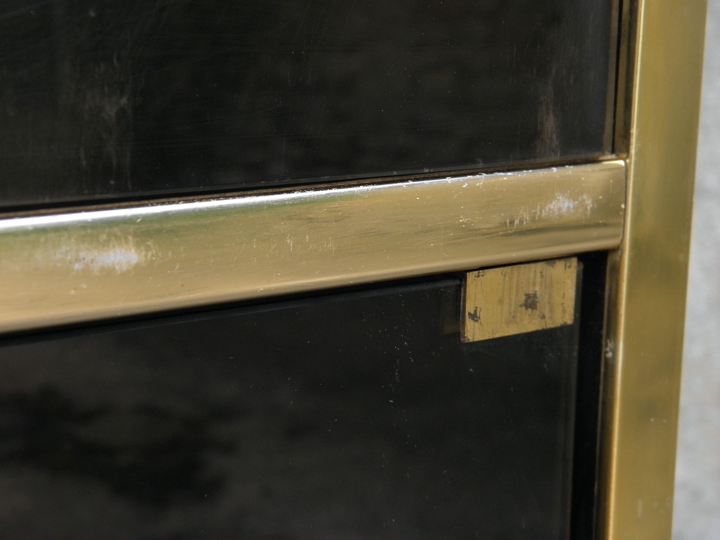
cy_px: 270
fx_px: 1664
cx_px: 360
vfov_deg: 18.4
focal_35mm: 80
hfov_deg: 24.4
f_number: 4.4
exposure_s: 1/50
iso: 160
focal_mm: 14.3
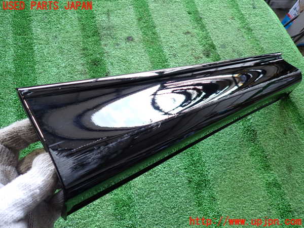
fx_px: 220
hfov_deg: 69.4
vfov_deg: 54.9
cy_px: 114
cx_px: 152
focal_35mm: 25
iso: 125
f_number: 2
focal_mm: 4.5
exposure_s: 1/60
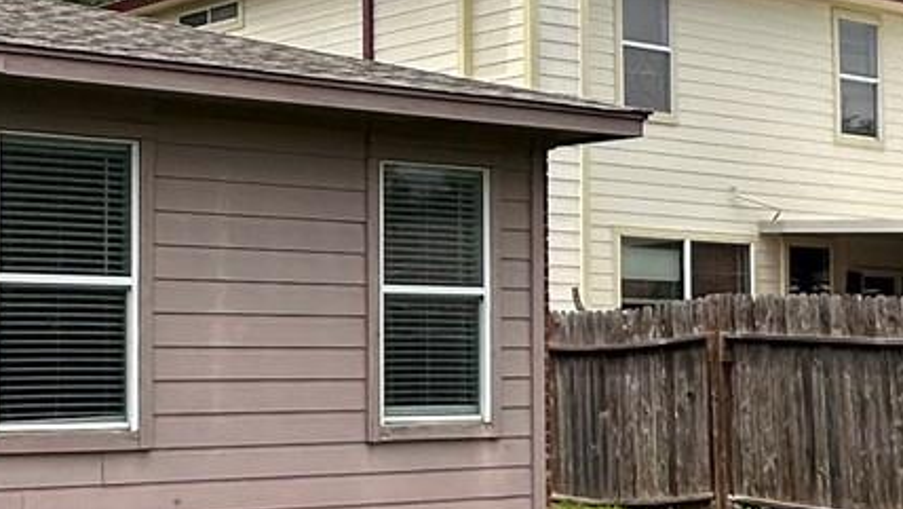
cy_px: 260
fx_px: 1748
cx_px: -61
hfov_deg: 26.9
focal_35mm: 73
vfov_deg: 16.5
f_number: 2.2
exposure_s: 1/2618
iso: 50
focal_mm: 2.22
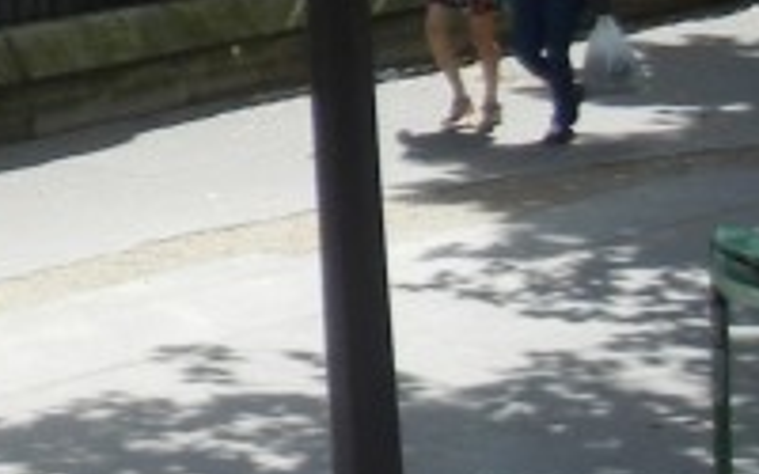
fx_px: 3372
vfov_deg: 7.9
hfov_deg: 10.8
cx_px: -1085
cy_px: -262
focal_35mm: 163
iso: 160
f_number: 7
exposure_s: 1/212
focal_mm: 5.4
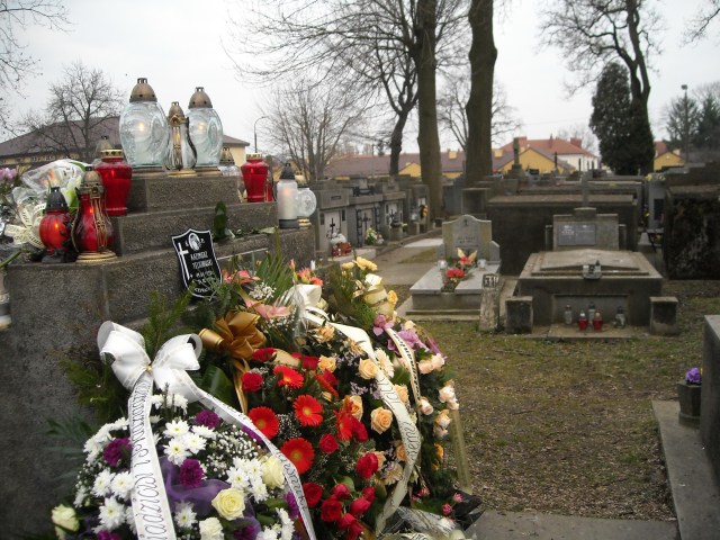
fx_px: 728
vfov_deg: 40.7
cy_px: 270
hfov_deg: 52.6
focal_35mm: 35
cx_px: 360
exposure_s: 1/250
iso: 218
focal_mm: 5.7
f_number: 2.8
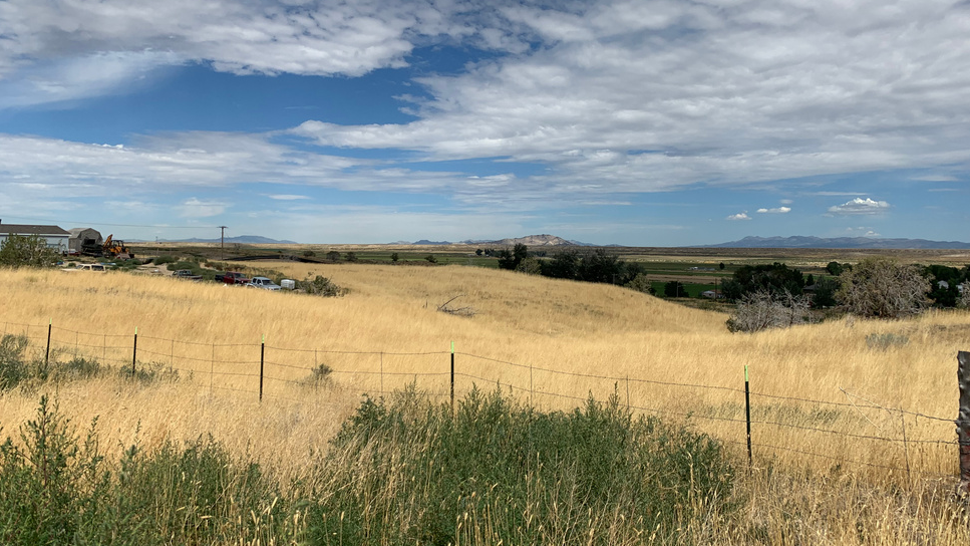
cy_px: 226
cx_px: 504
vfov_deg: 38.8
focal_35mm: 30
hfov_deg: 64.3
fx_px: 772
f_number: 1.8
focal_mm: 4.25
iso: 25
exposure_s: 1/6061
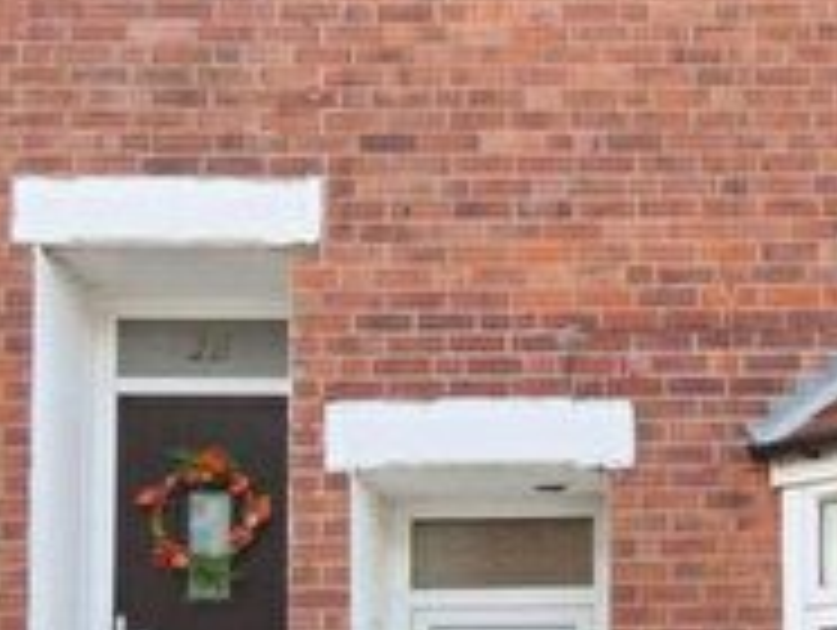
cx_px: 835
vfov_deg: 19.6
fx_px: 1816
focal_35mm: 75
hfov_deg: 24.8
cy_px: 452
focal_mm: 3.6
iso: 80
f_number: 2.8
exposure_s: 1/200
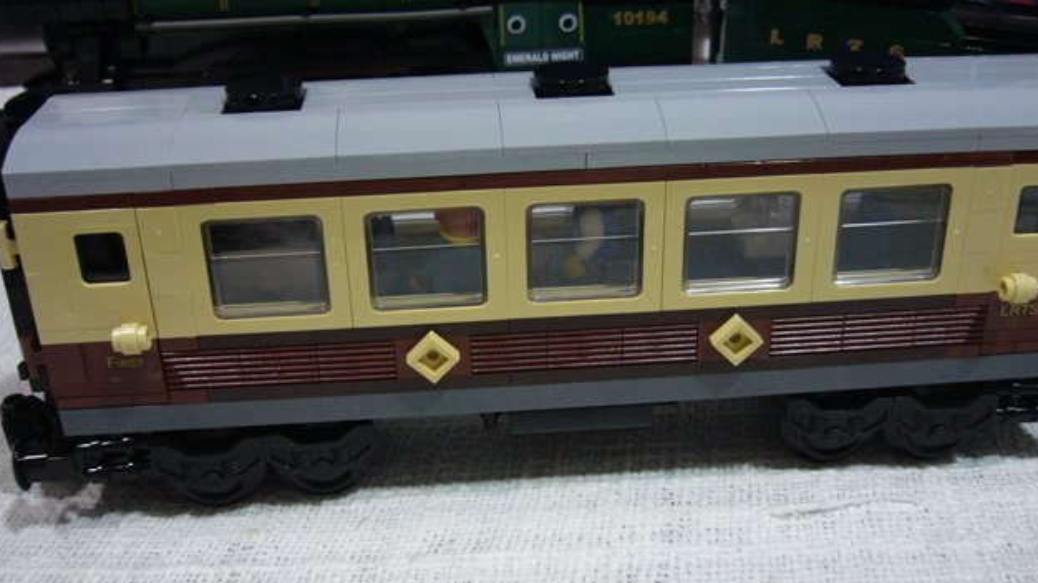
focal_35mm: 39
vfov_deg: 30.4
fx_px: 1073
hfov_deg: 51.6
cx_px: 519
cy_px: 263
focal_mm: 5.8
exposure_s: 1/8
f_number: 2.8
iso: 200
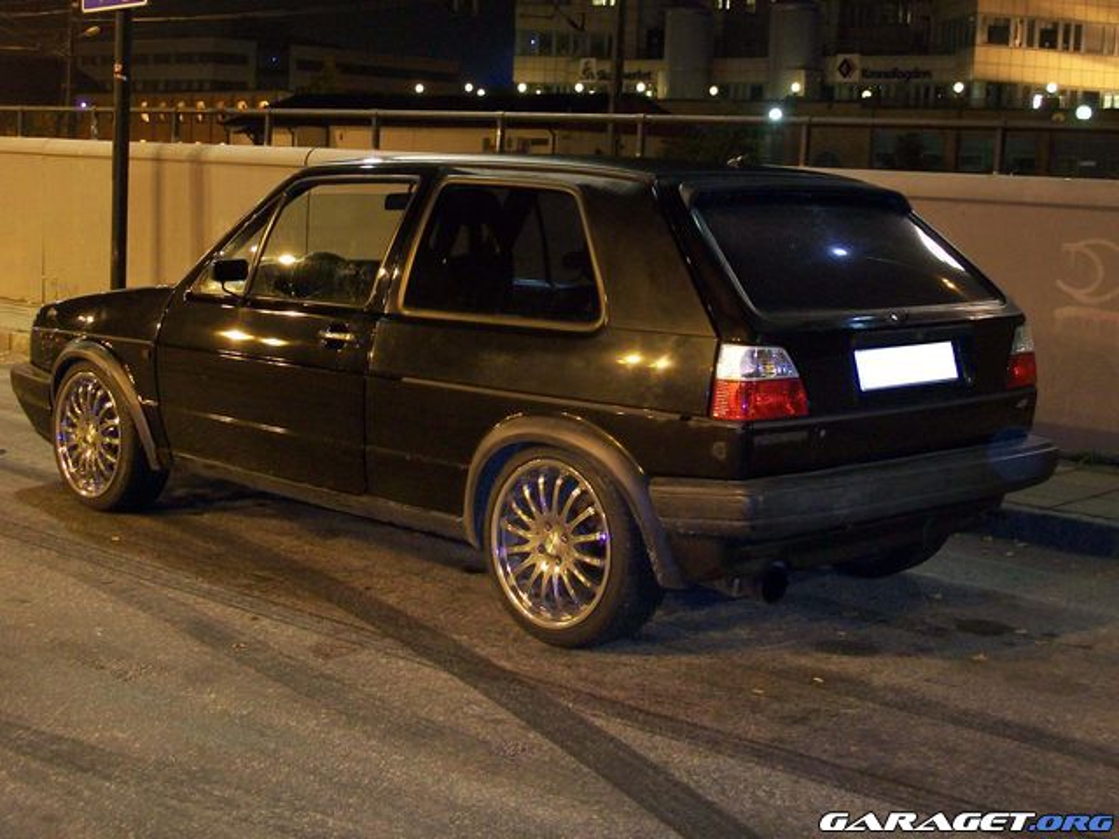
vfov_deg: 26.1
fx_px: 1810
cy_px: 420
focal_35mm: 56
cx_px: 560
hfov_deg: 34.3
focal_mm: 9.4
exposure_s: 1/2
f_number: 3.3
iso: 160
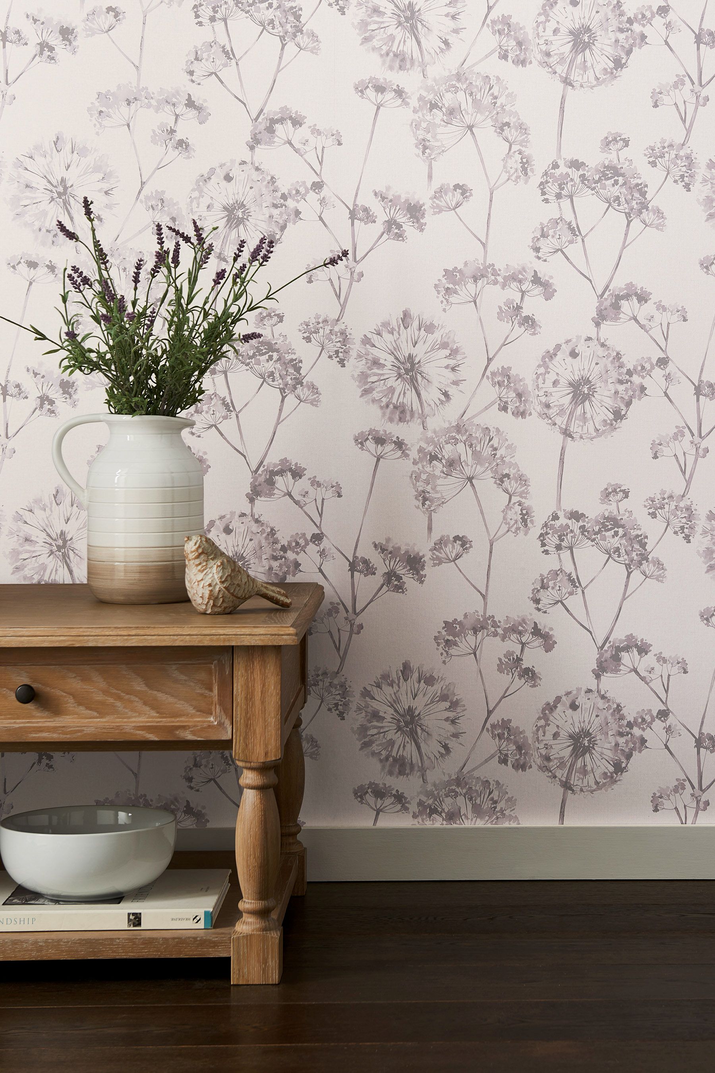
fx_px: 1847
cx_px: 358
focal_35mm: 62
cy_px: 536
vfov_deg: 32.4
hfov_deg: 21.9
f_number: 7.1
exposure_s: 1/125
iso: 63
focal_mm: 62
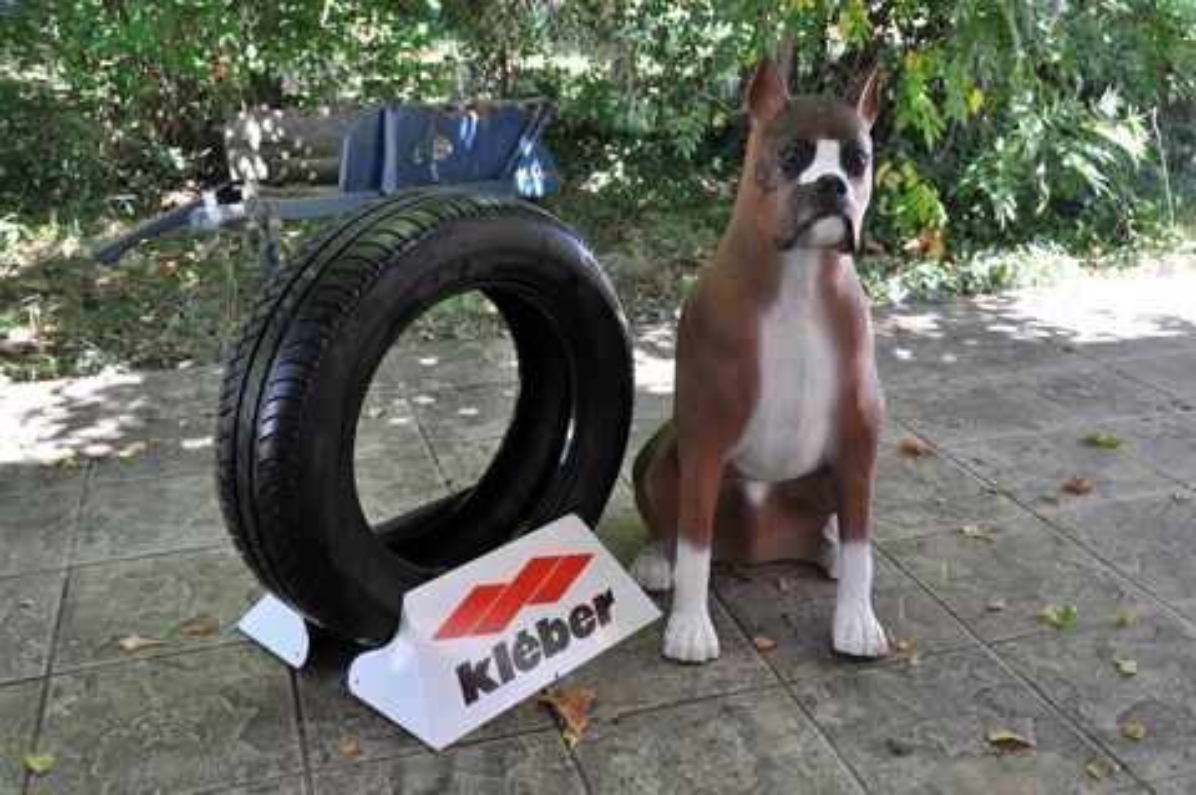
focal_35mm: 38
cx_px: 598
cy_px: 398
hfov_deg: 51.3
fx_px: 1245
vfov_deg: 35.4
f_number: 5.6
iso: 200
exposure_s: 1/30
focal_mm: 25
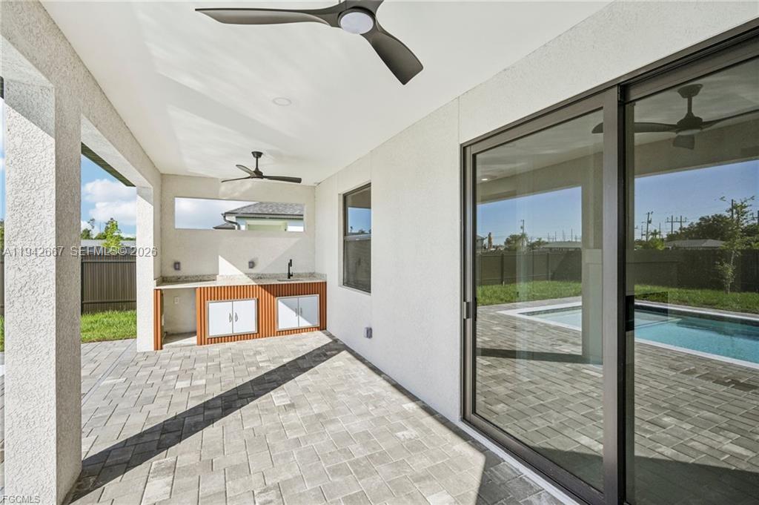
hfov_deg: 96.8
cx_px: 380
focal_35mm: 16
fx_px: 337
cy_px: 252
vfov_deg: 73.7
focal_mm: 16
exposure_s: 1/750
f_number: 8
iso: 400
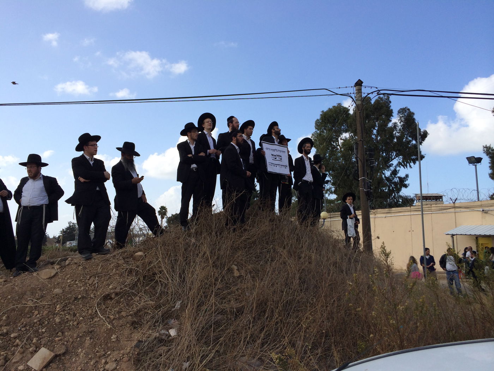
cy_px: 186
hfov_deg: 60.0
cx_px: 247
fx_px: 428
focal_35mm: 30
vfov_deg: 46.8
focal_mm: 4.12
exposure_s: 1/1786
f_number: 2.2
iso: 40
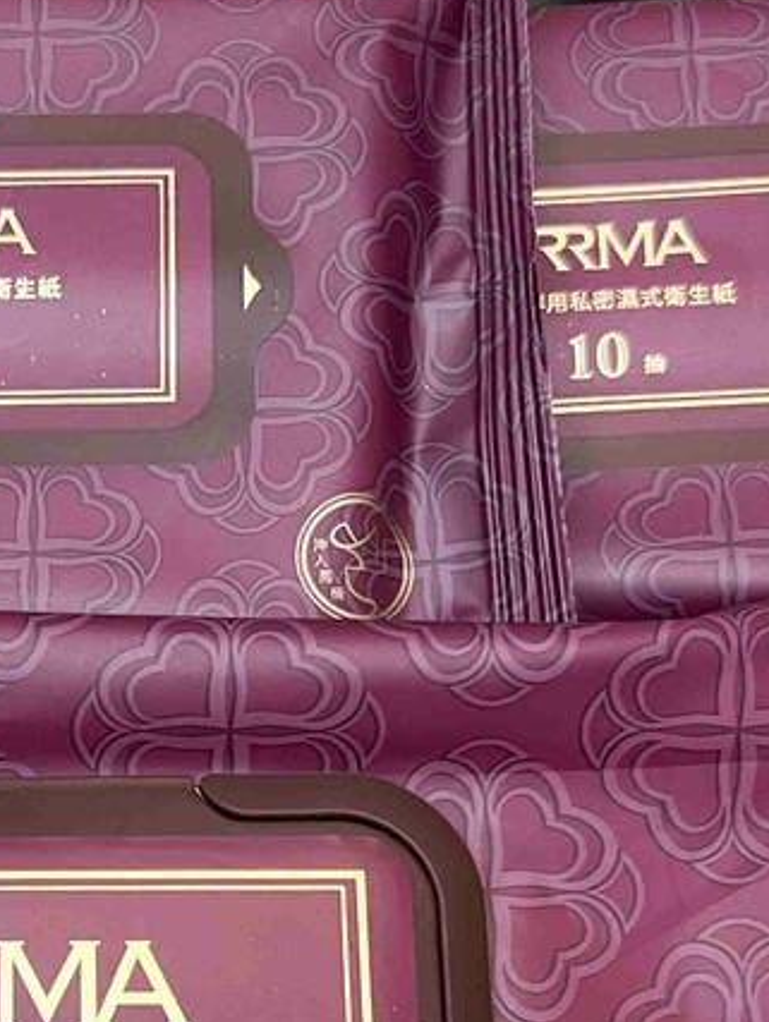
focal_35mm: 73
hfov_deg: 19.9
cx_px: 105
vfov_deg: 26.3
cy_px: 773
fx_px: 2159
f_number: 1.5
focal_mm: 5.7
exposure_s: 1/60
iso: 400
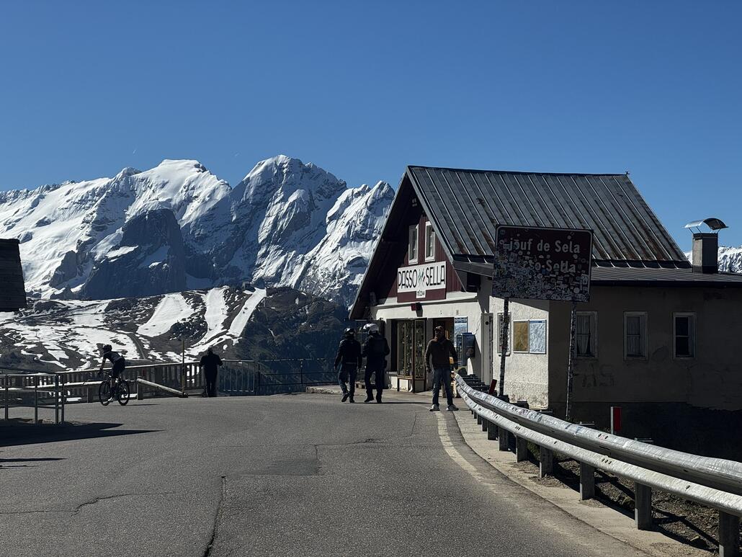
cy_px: 278
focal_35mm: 77
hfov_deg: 25.3
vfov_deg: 19.1
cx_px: 371
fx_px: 1651
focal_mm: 9
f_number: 2.8
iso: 25
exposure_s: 1/1553
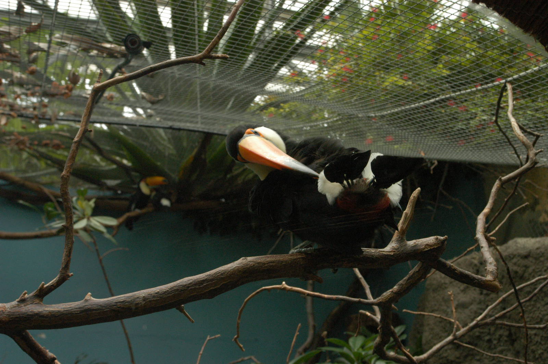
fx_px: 798
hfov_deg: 37.9
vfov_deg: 25.7
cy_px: 182
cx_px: 274
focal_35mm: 52
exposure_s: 1/160
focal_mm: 35
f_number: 6.3
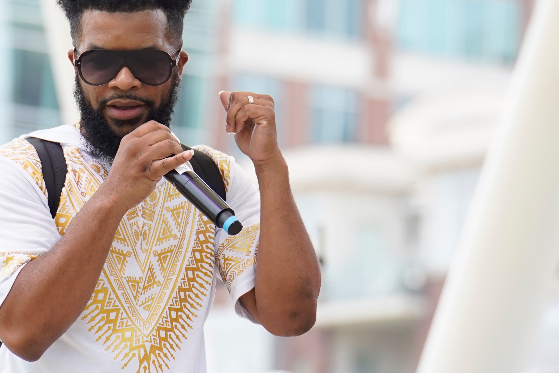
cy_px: 293
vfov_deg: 4.8
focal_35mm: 289
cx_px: 146
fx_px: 4487
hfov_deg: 7.1
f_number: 3.5
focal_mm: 114
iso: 500
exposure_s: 1/1600
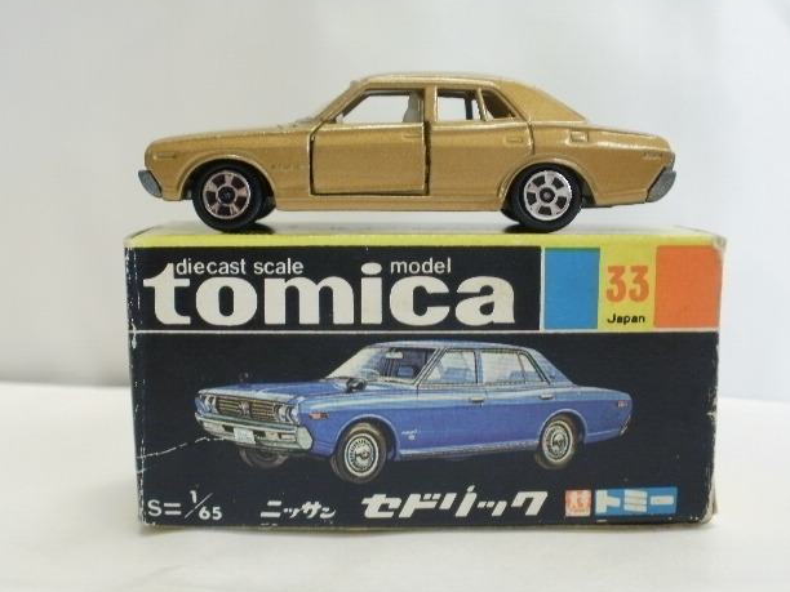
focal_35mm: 46
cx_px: 412
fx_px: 1050
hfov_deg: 41.2
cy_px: 297
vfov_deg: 31.5
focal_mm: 7.7
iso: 125
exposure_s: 1/20
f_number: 4
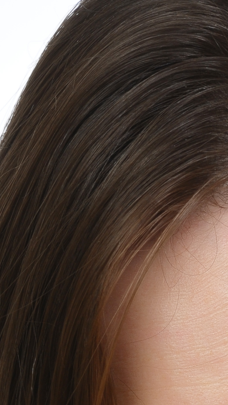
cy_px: 556
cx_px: 280
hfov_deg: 3.0
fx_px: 4411
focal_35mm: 411
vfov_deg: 5.2
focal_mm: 85
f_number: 13
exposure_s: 1/250
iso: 200
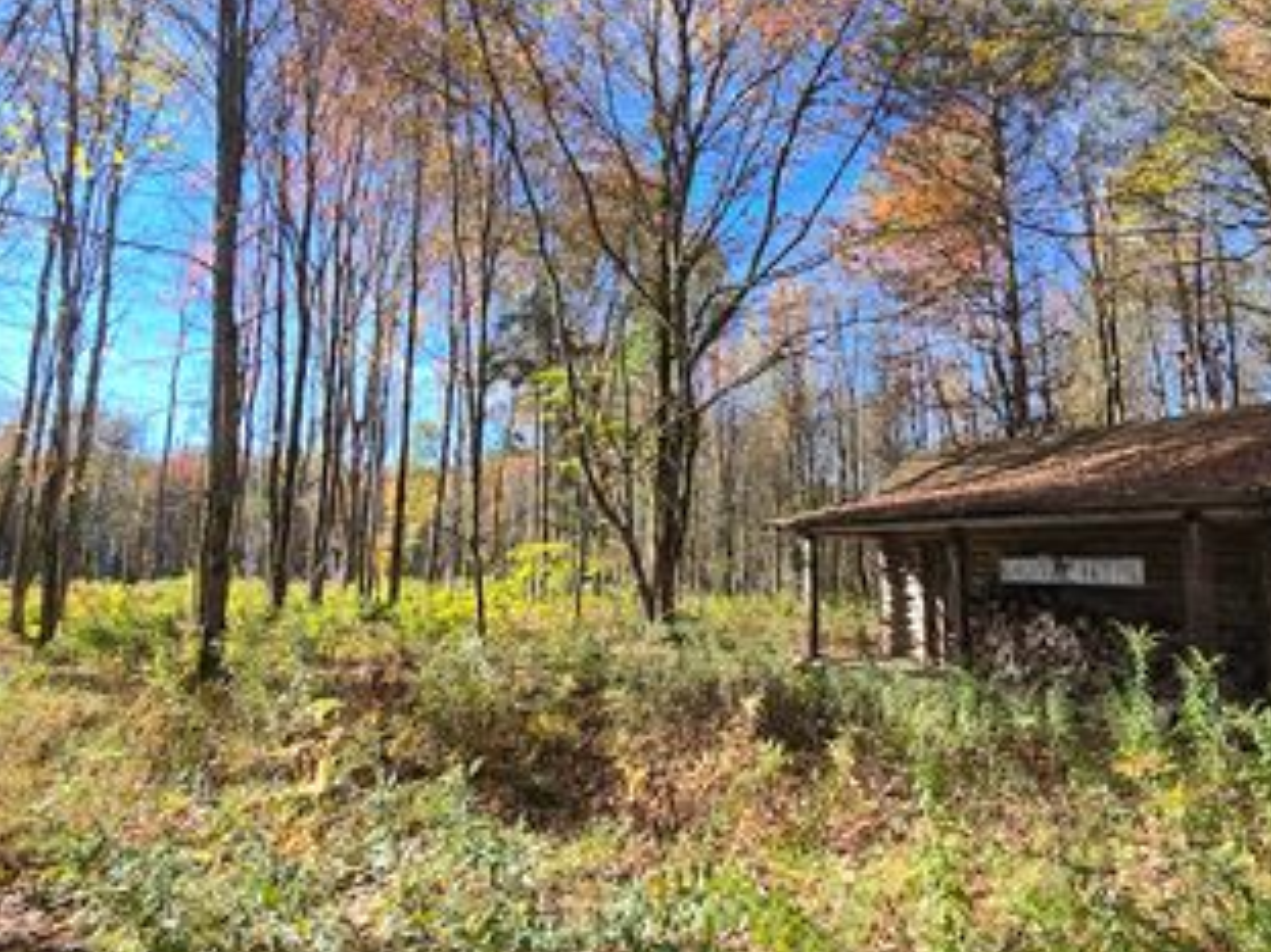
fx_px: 661
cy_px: 492
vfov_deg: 71.5
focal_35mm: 18
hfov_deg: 87.0
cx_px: 742
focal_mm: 2.2
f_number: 2.2
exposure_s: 1/562
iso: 50
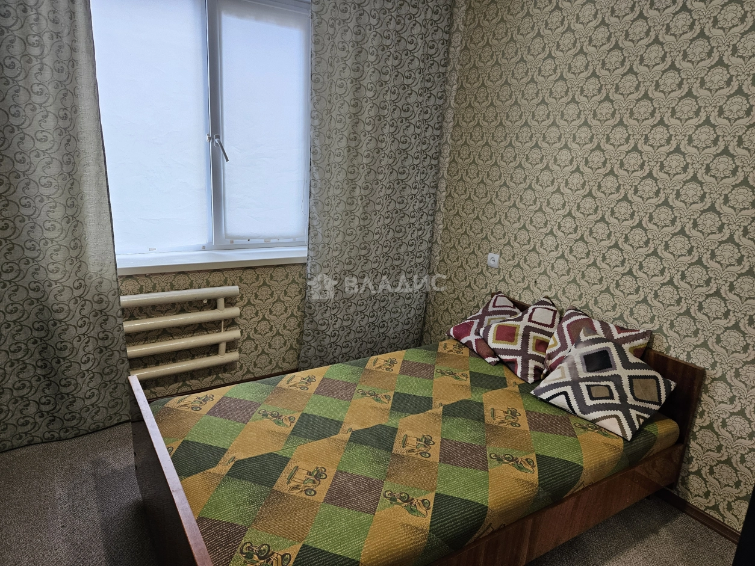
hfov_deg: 73.9
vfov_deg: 58.9
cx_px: 378
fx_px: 502
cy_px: 283
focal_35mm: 23
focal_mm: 5.4
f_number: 1.8
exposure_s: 1/100
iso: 160
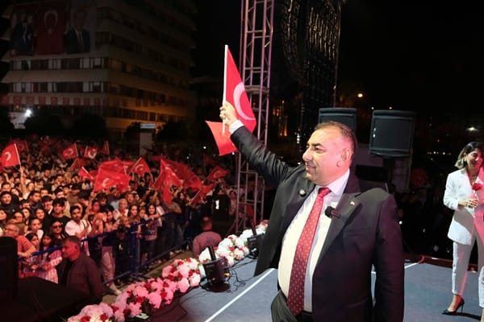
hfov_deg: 65.5
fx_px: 376
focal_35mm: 28
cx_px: 242
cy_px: 161
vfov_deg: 46.4
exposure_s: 1/250
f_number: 2.8
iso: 3200
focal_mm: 18.7
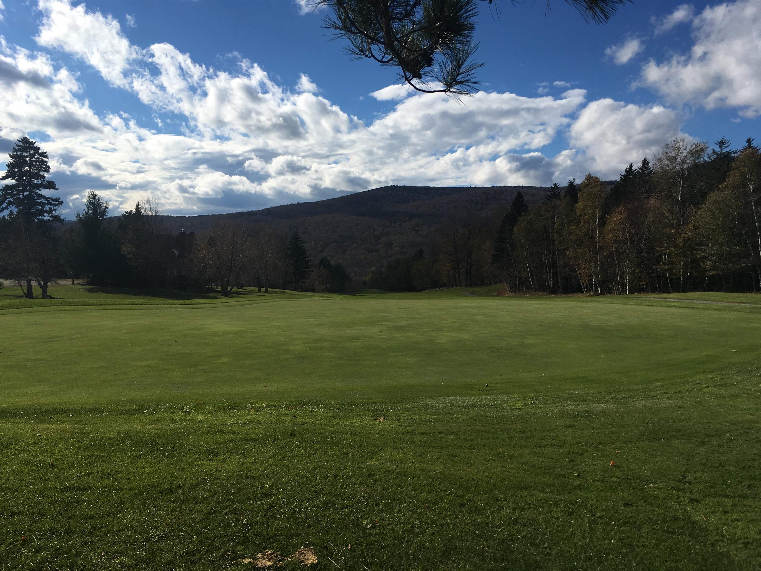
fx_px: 638
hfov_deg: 61.7
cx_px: 380
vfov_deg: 48.2
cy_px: 286
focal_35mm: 29
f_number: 2.2
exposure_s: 1/3663
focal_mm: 4.15
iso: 25
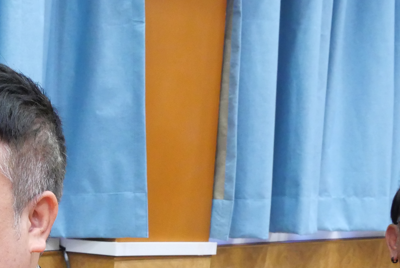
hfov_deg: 19.2
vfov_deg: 13.2
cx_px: -61
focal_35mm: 101
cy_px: 323
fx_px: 1123
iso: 3200
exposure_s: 1/25
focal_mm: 20
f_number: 6.3
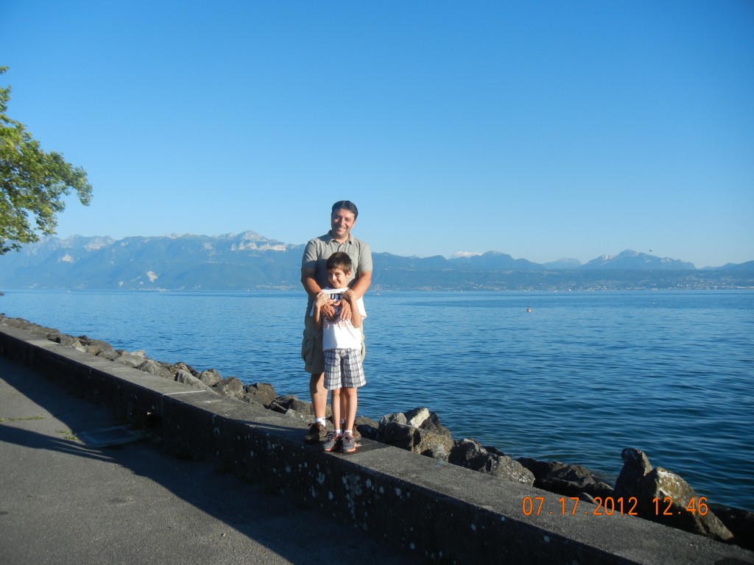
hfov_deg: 60.0
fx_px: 653
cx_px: 377
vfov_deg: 46.8
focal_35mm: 30
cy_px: 282
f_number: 7
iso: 160
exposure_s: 1/295
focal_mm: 5.4
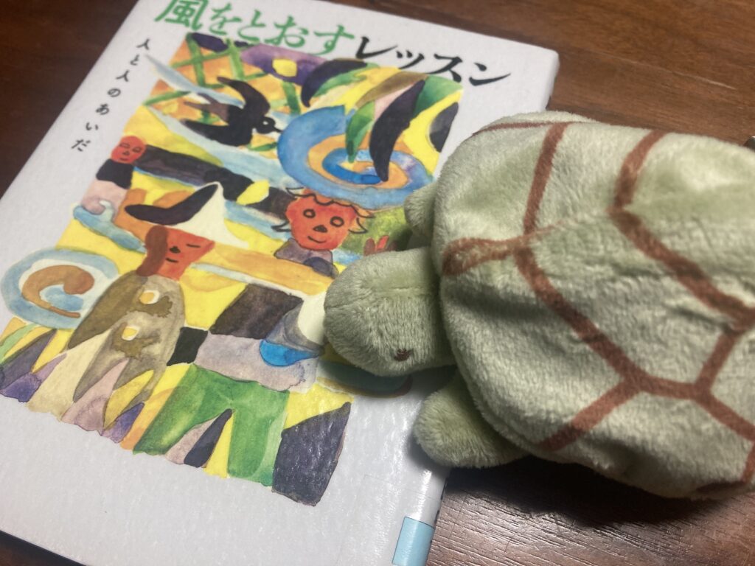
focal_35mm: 28
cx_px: 378
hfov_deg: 63.4
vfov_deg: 49.7
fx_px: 611
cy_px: 283
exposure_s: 1/50
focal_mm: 3.99
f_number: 1.8
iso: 80
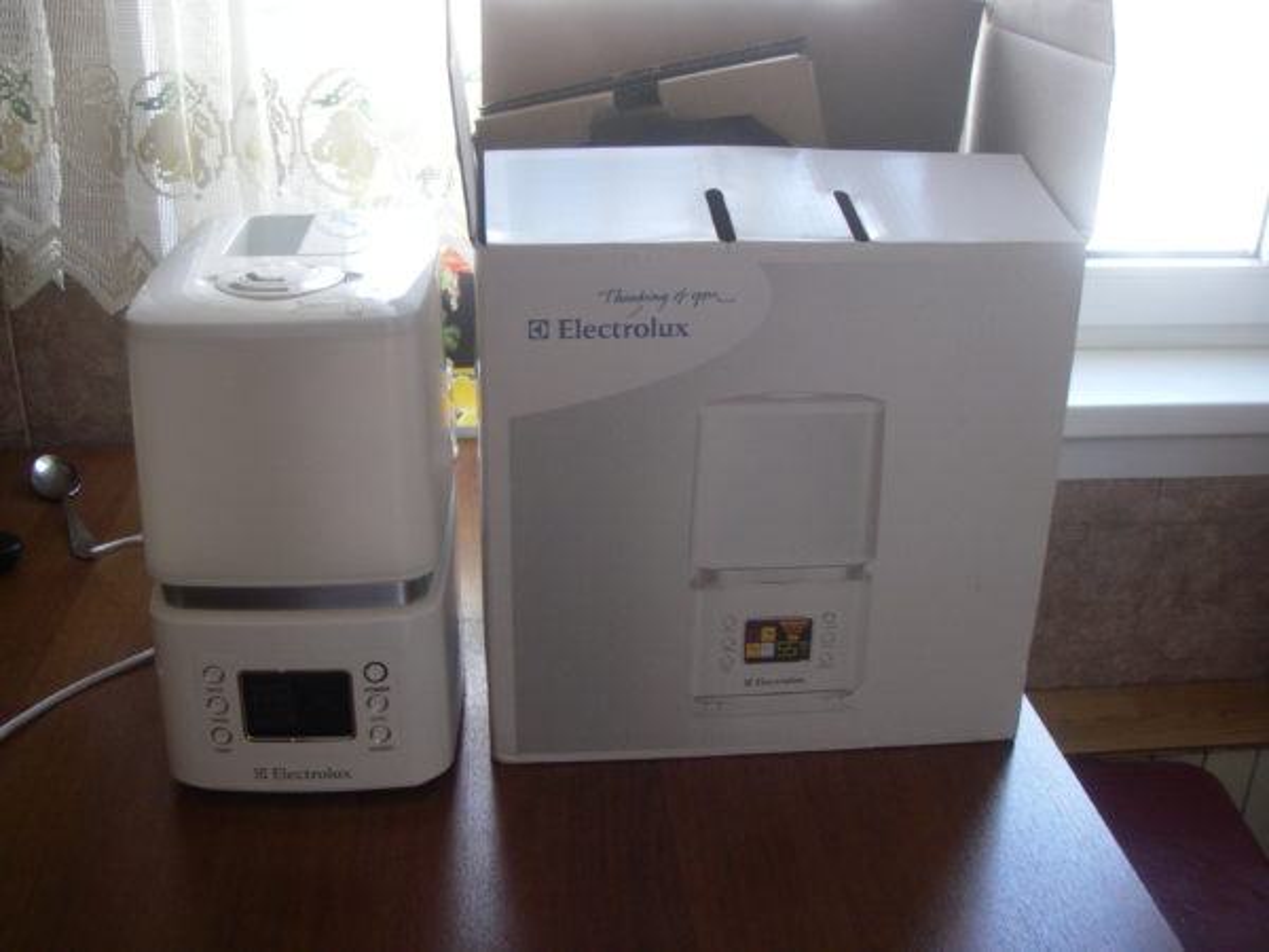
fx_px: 1393
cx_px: 634
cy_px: 476
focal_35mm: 38
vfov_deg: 37.7
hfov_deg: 49.0
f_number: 3.3
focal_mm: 6.3
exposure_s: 1/50
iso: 160
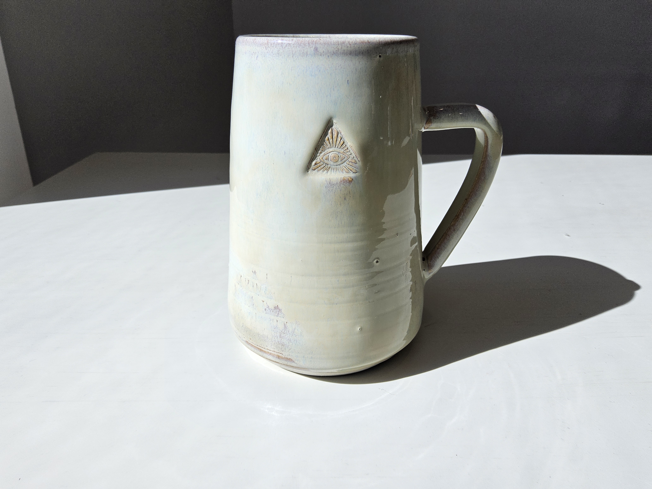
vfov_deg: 58.9
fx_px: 433
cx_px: 326
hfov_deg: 73.9
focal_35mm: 23
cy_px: 244
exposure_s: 1/182
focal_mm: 3.08
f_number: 2
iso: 32
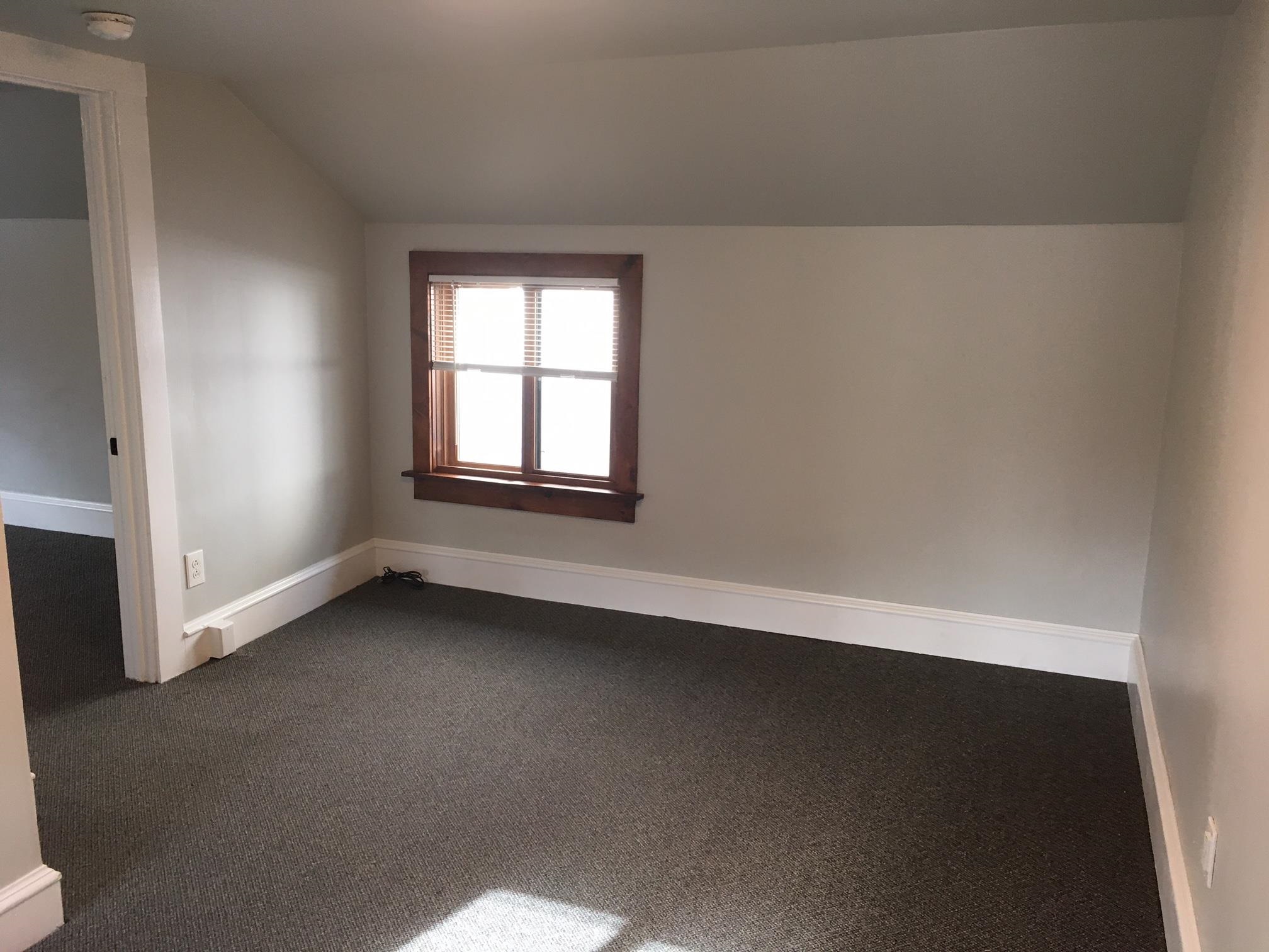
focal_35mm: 29
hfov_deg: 61.7
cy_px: 476
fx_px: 1063
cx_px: 634
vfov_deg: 48.2
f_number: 2.2
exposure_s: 1/30
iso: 40
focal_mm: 4.15
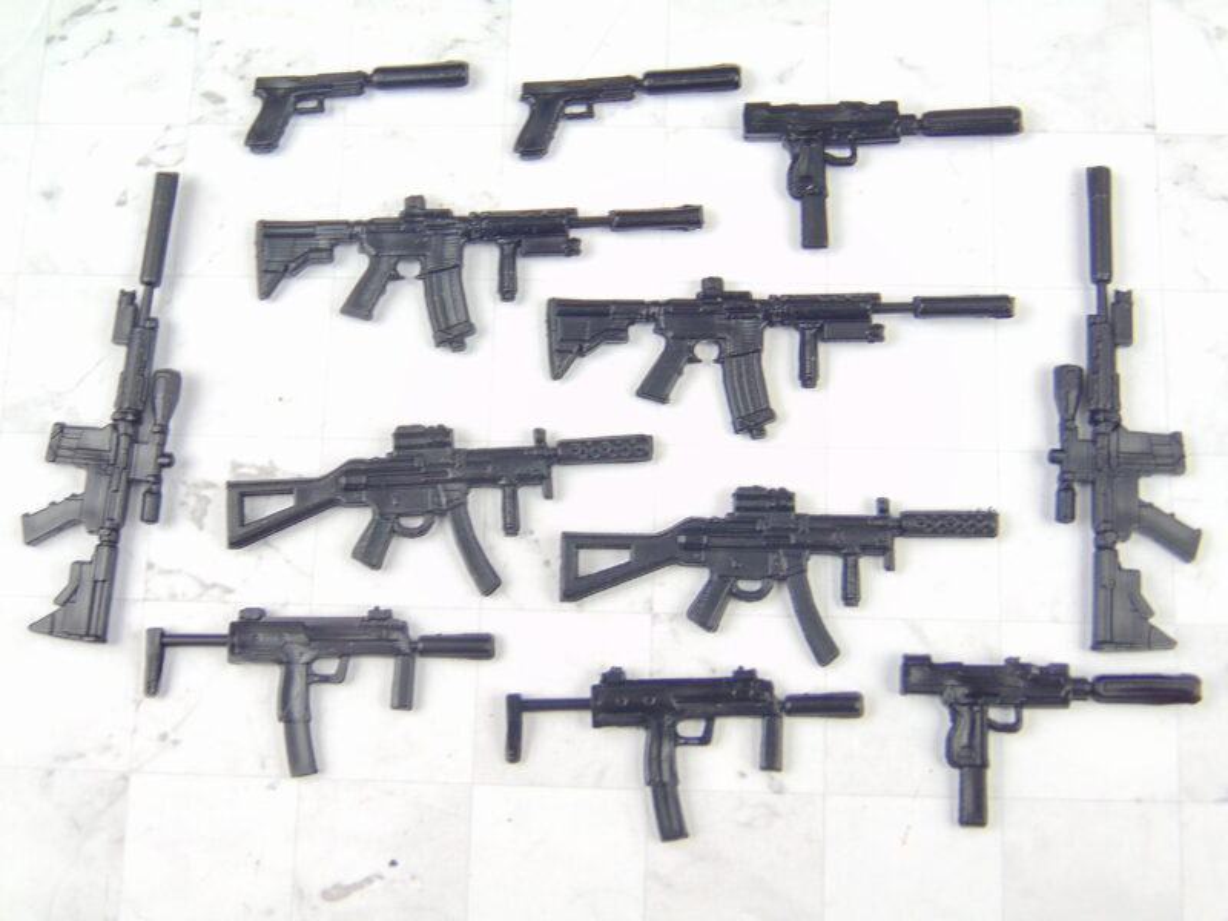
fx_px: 1774
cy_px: 460
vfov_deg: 29.1
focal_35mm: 50
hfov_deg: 38.2
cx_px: 614
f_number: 3.5
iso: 80
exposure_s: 1/20
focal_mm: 9
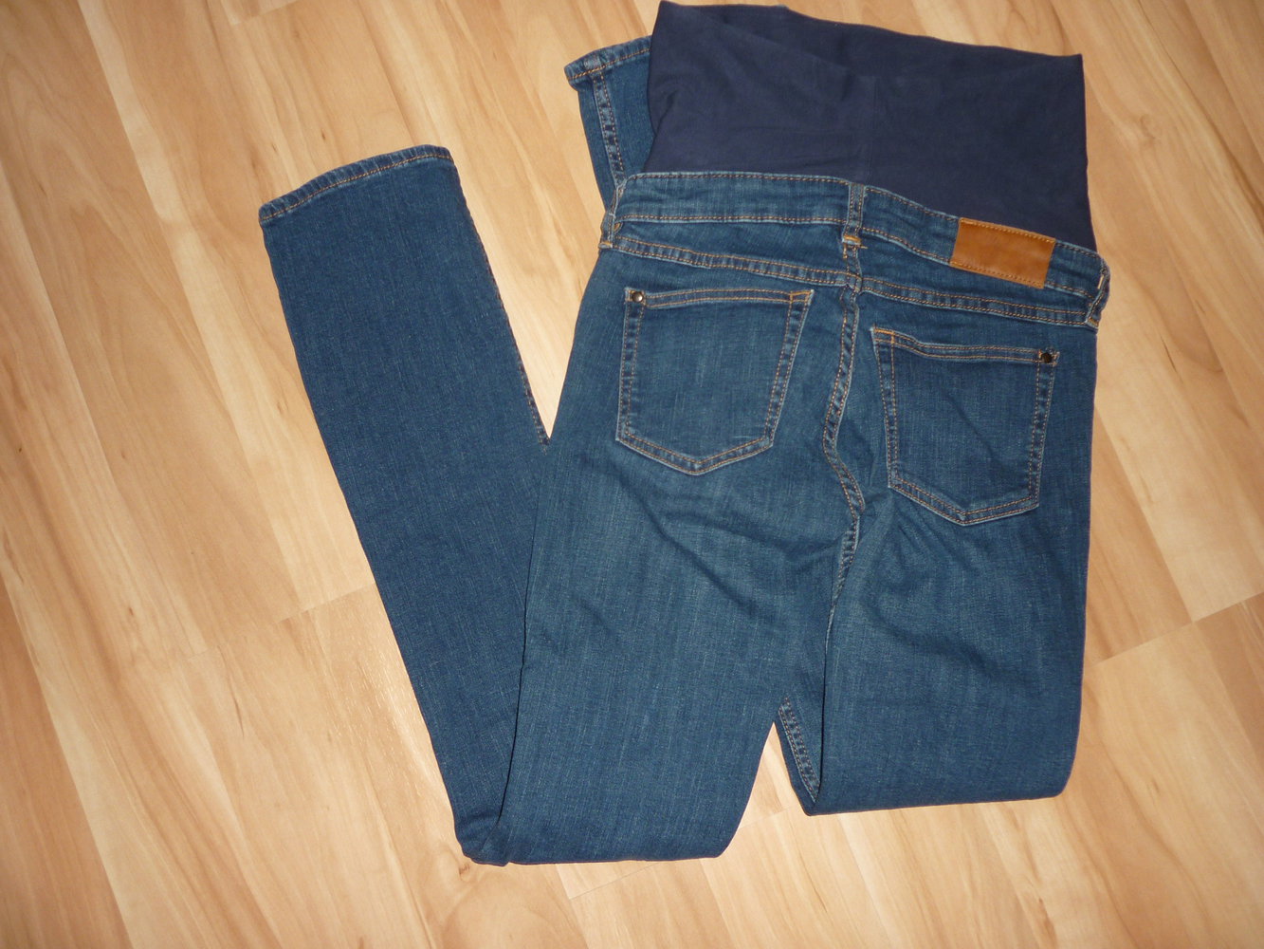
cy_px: 474
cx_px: 632
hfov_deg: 55.3
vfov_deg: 43.0
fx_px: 1205
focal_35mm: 33
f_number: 2.8
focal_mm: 5.5
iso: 100
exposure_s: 1/30
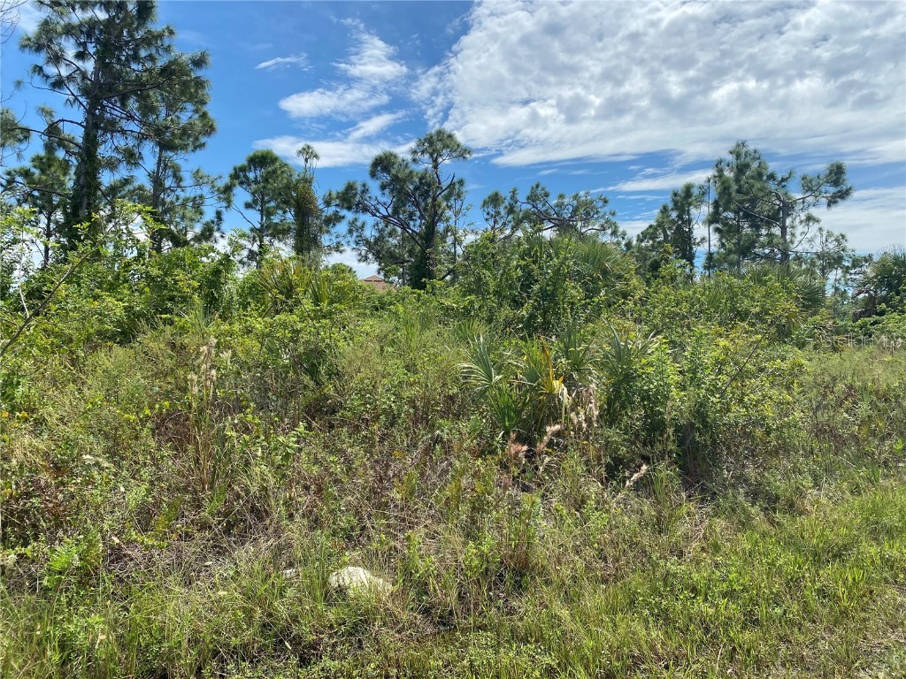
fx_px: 680
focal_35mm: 26
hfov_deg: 67.3
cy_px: 340
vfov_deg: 53.1
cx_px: 453
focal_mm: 4.25
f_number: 1.8
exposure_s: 1/3610
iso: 32
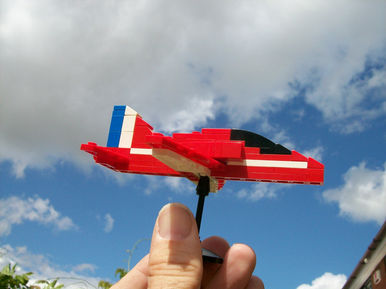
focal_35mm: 36
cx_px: 193
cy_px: 144
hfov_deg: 51.4
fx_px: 401
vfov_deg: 39.7
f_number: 4.8
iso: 80
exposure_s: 1/1203
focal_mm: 6
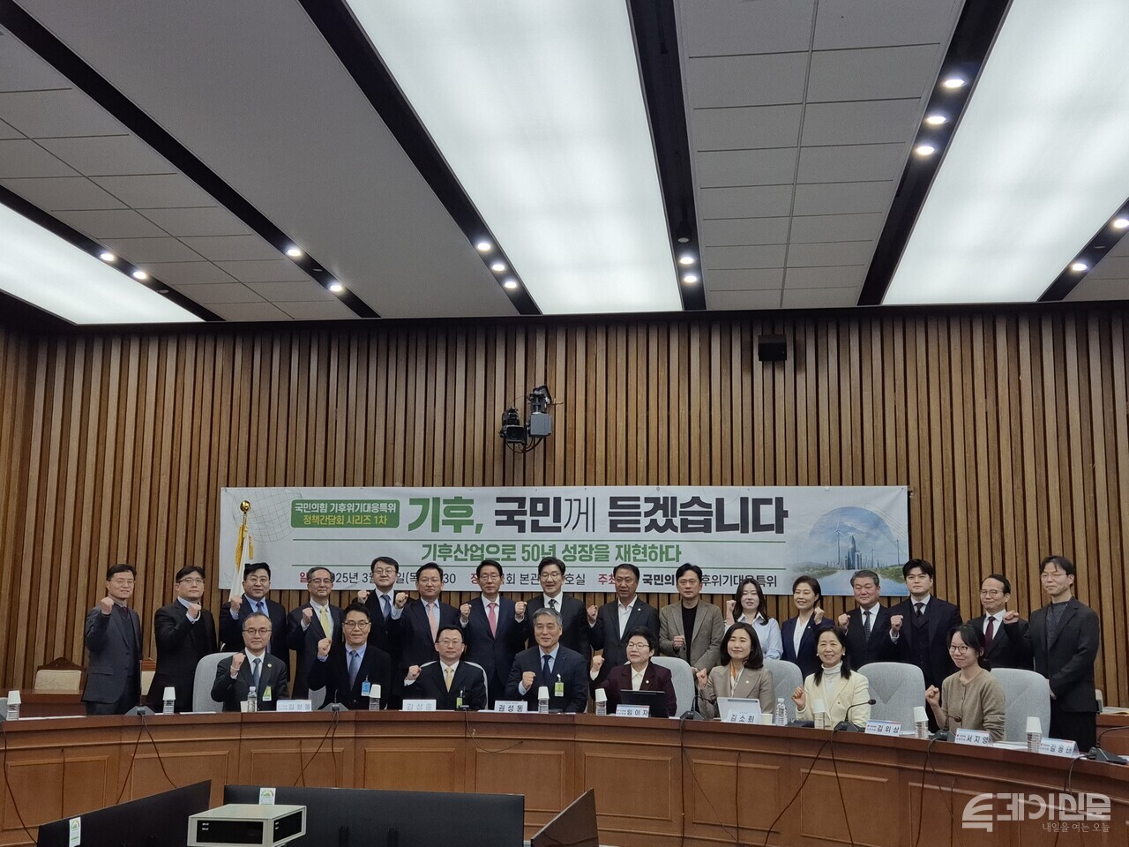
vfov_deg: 58.9
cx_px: 564
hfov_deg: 73.9
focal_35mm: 23
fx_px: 750
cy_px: 424
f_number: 1.8
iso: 25
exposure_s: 1/227
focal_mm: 5.4
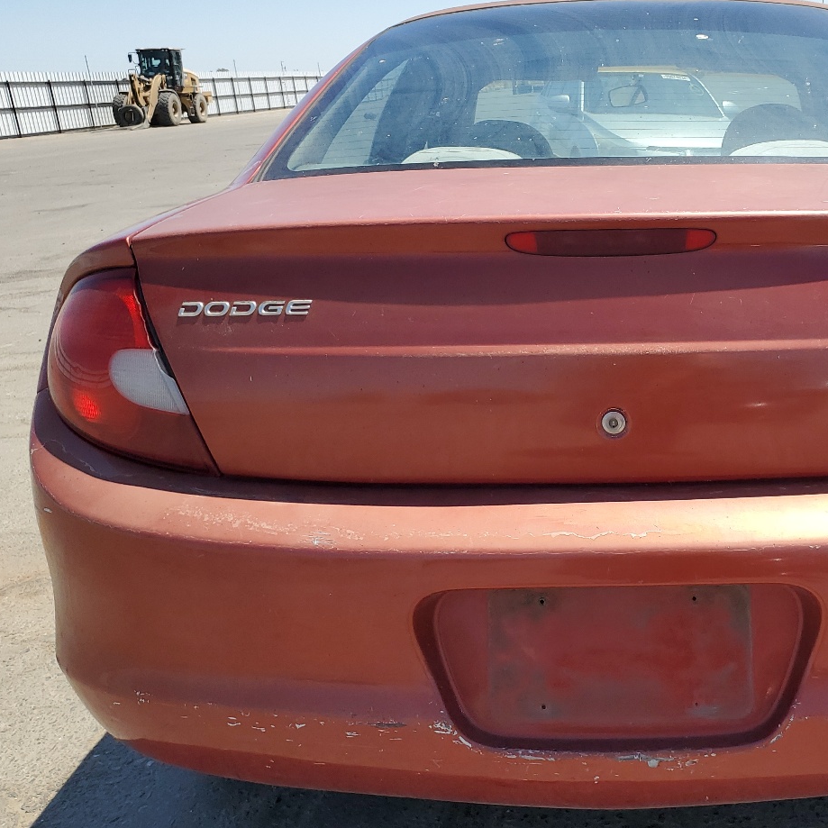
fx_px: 1082
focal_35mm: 40
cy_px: 404
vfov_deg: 41.9
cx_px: 651
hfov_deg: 40.3
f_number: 1.5
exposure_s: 1/2500
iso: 50
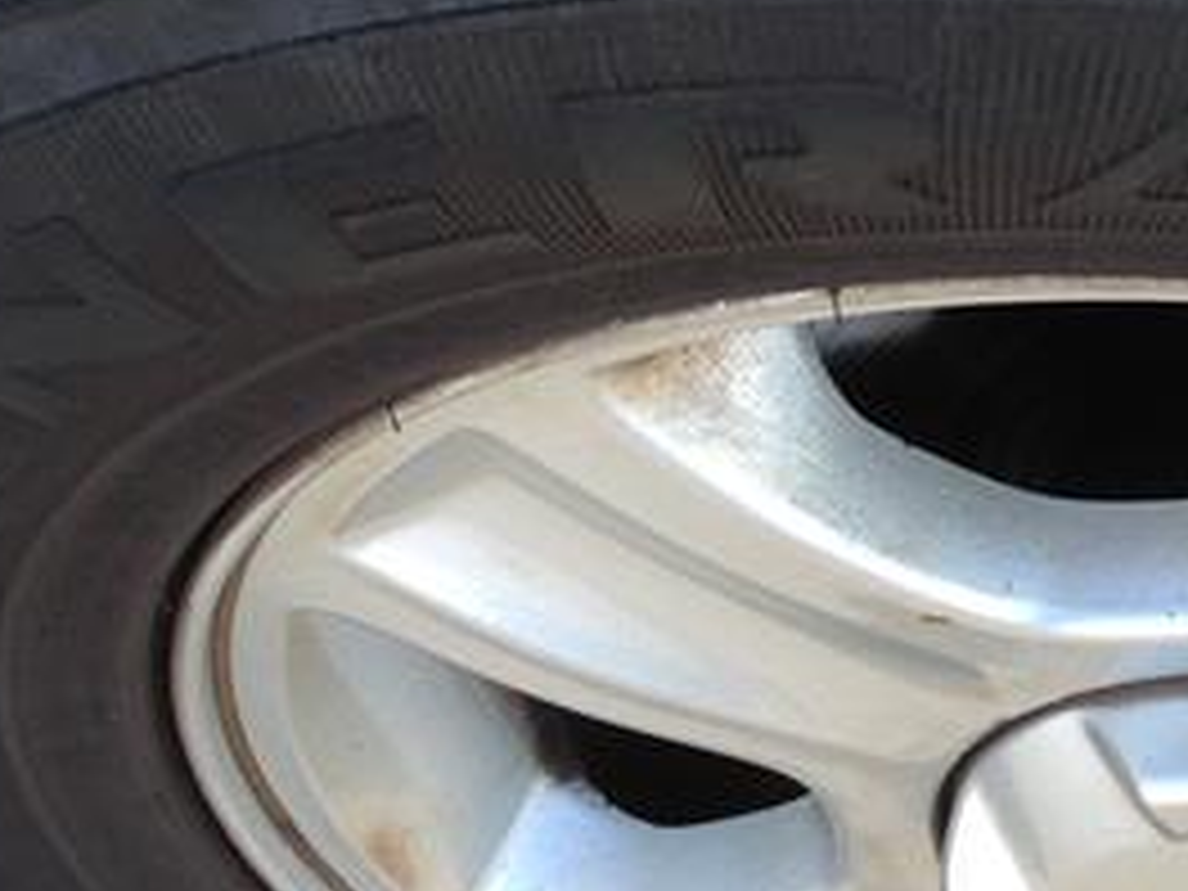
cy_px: 324
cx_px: 1588
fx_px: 4393
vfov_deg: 11.6
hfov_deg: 14.7
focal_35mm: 128
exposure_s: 1/178
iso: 50
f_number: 2.4
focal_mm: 4.13
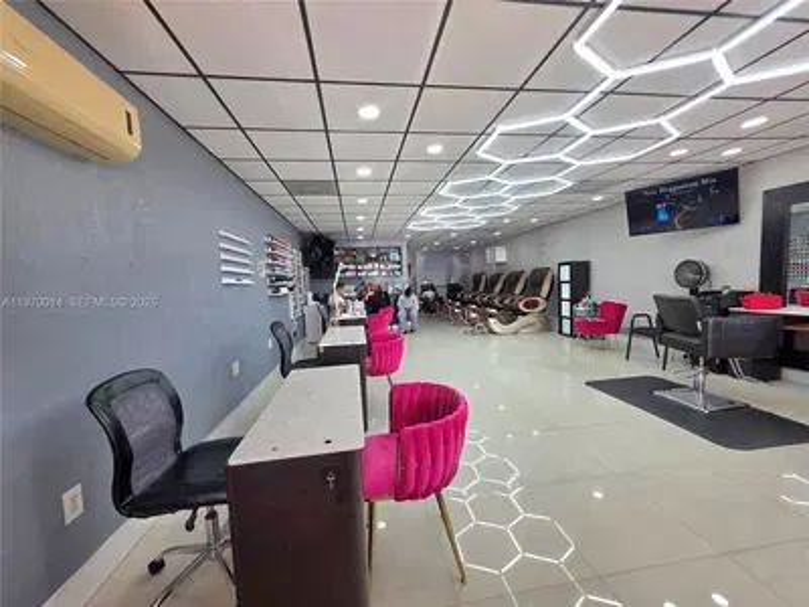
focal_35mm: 13
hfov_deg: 106.2
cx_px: 404
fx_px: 304
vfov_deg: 89.9
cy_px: 304
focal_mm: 2.2
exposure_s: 1/120
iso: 40
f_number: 1.9
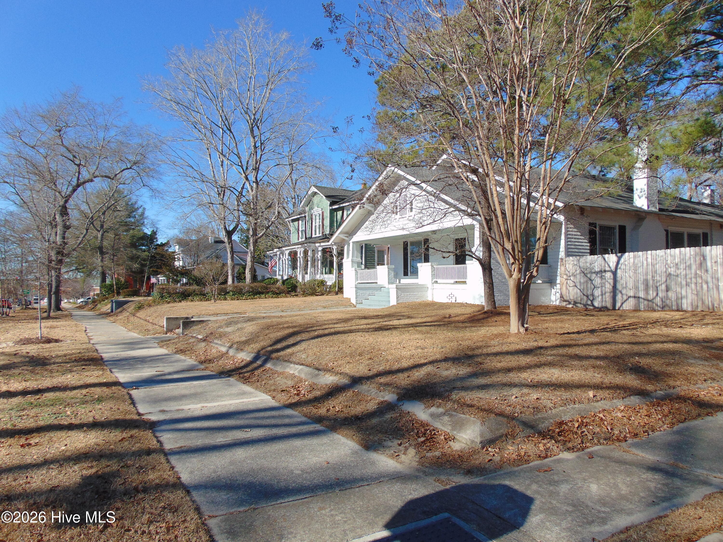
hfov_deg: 69.4
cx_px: 362
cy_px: 271
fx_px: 522
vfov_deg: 54.9
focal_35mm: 25
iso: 80
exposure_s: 1/250
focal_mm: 4.5
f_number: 7.7
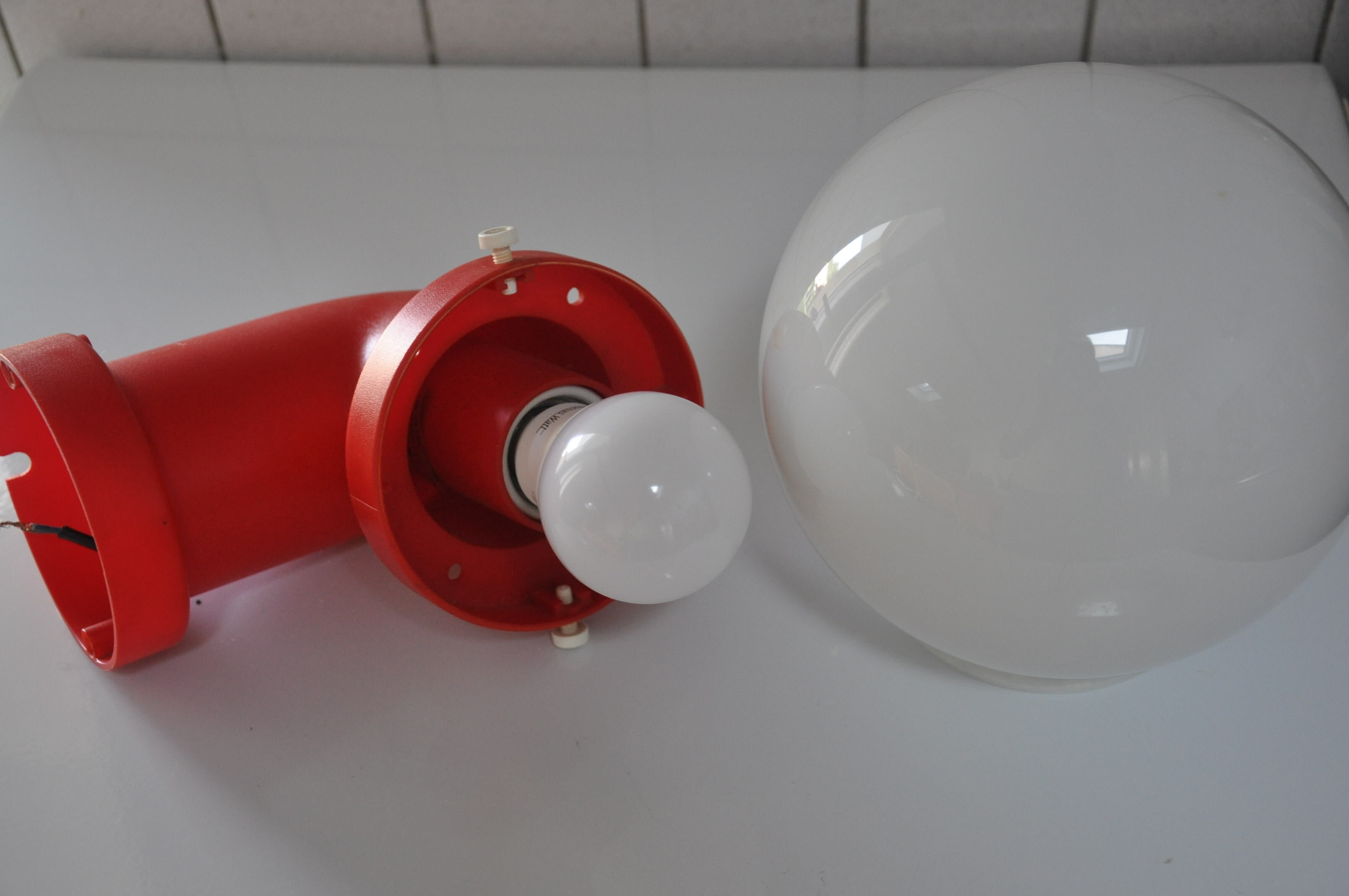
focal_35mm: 51
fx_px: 1909
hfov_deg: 38.9
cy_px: 448
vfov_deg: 26.4
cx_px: 674
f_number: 4.2
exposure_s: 1/50
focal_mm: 34
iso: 800
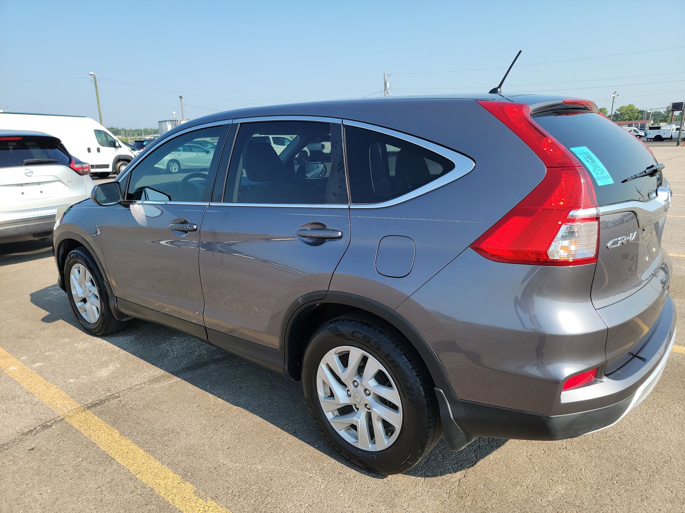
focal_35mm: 24
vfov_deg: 56.8
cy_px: 256
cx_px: 342
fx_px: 475
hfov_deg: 71.6
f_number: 1.8
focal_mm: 6.7
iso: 50
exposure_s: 1/481
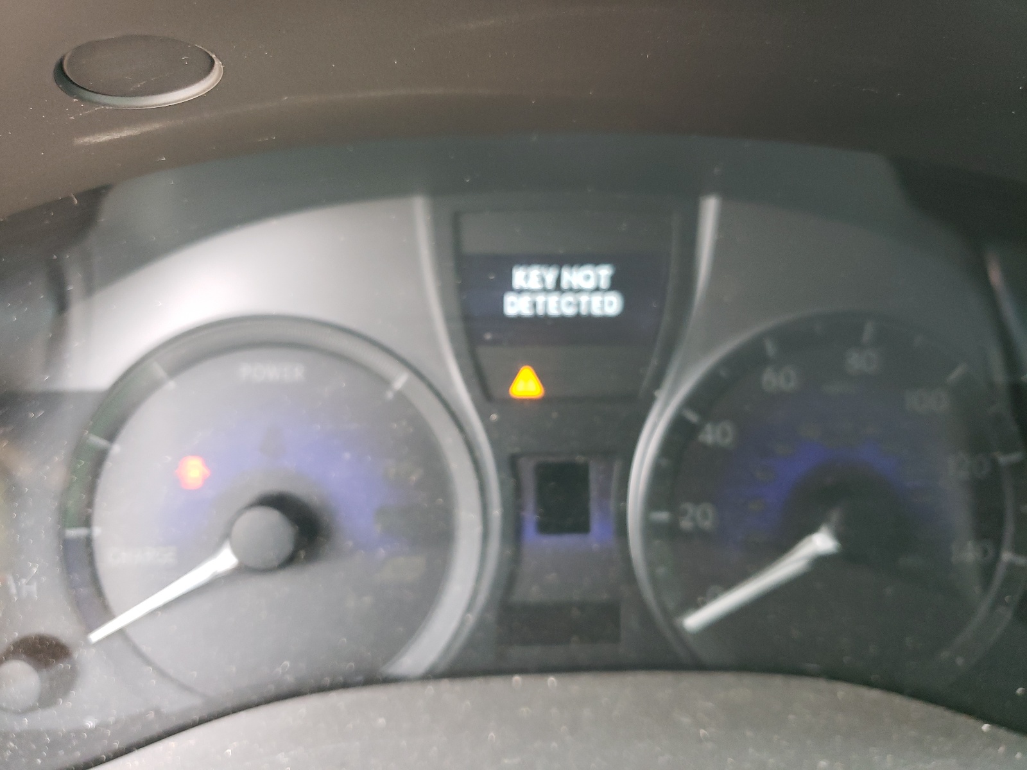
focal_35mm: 26
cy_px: 385
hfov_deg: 67.3
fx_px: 771
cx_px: 514
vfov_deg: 53.1
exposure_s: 1/50
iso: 219
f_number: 1.5
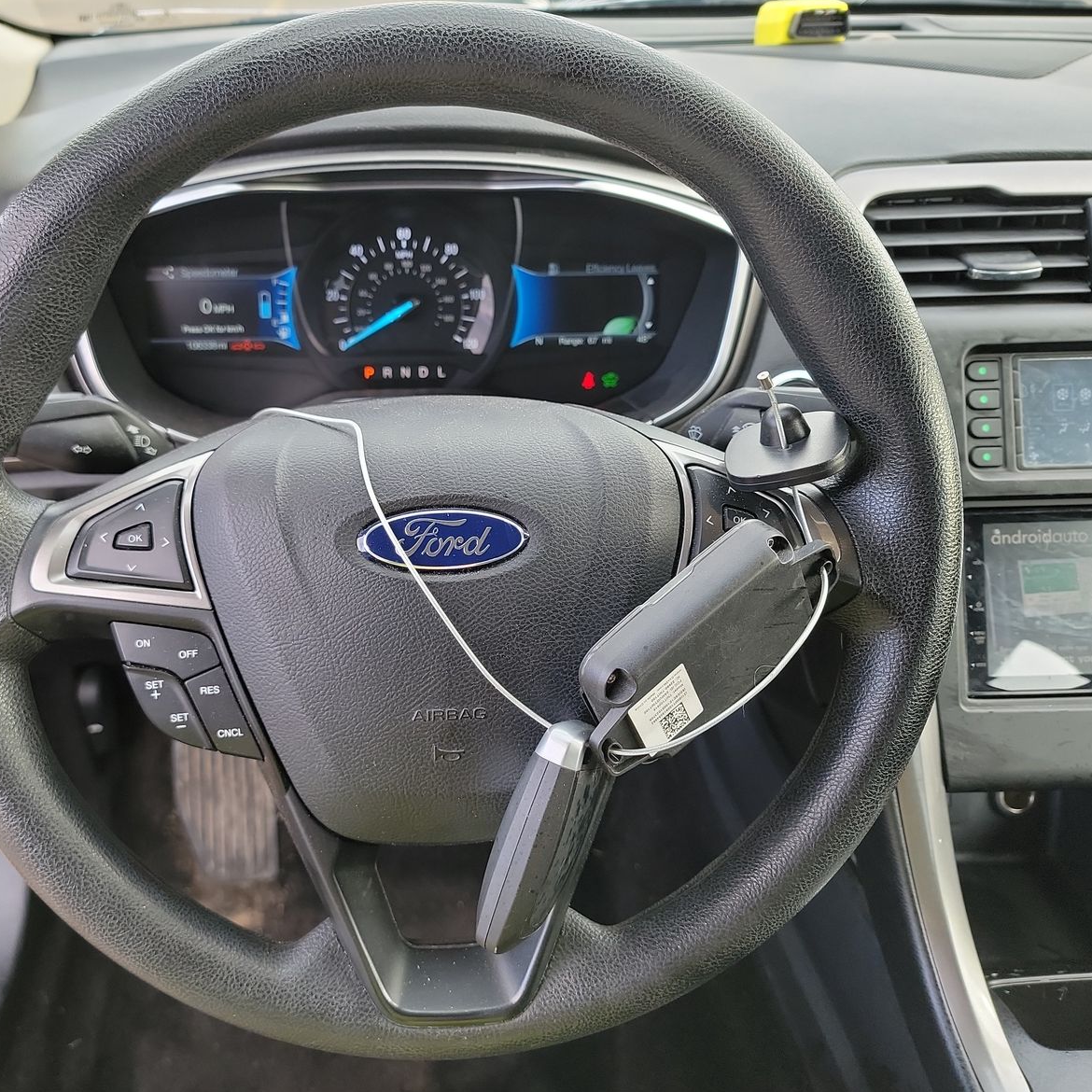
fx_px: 1035
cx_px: 427
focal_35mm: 29
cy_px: 541
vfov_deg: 55.6
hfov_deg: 55.1
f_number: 1.8
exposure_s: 1/59
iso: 103
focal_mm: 6.7
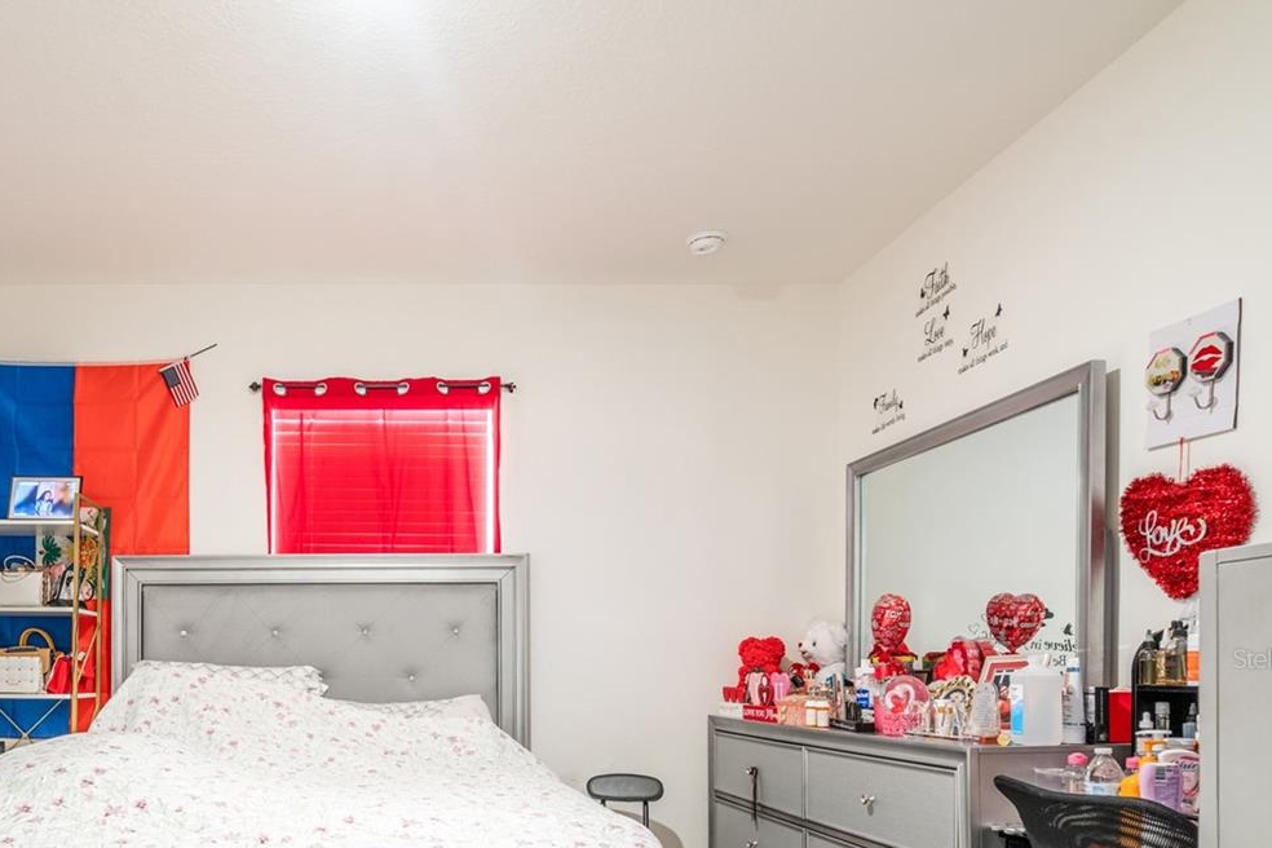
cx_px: 314
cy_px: 658
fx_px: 919
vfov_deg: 47.3
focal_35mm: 26
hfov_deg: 65.1
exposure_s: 2.5
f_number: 8
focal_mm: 16
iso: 400
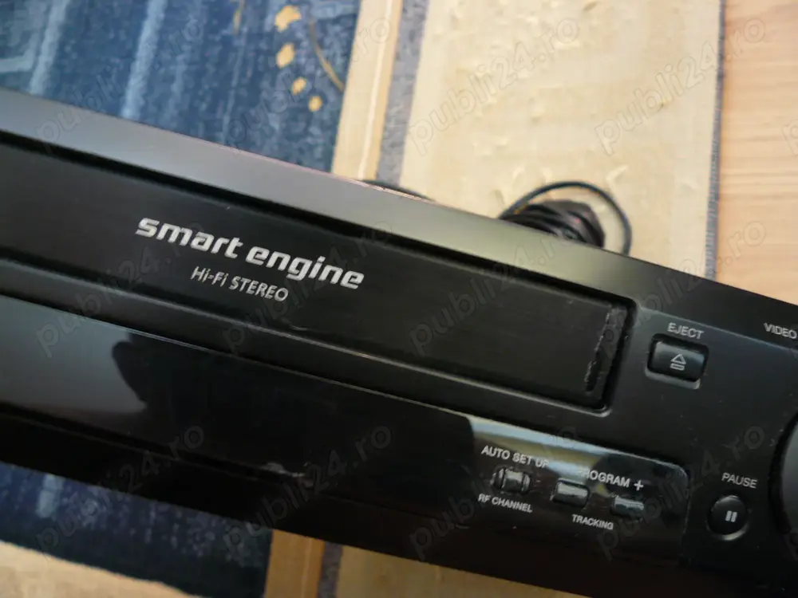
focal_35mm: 36
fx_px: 830
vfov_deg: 39.7
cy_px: 299
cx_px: 399
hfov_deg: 51.4
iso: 200
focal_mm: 6
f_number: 2.8
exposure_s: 1/5
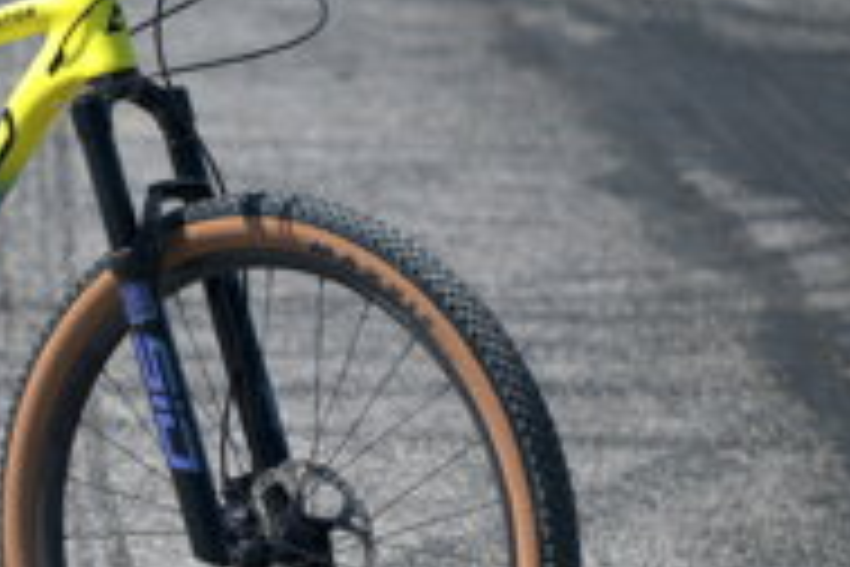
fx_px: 6988
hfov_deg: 6.9
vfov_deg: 4.6
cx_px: -79
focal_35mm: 296
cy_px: 374
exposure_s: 1/400
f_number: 4
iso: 100
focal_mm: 120
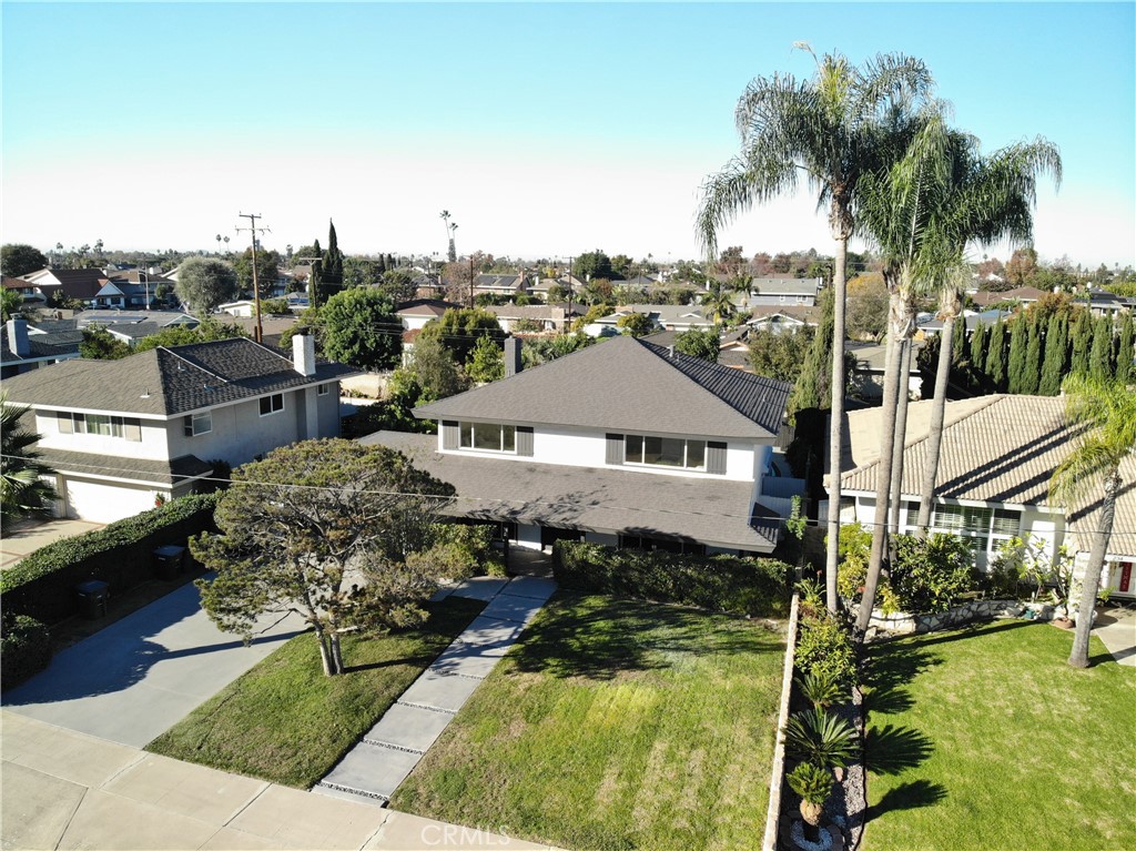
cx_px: 568
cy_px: 426
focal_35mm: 24
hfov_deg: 71.6
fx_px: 787
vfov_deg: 56.8
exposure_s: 1/50
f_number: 2.8
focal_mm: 4.5
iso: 100
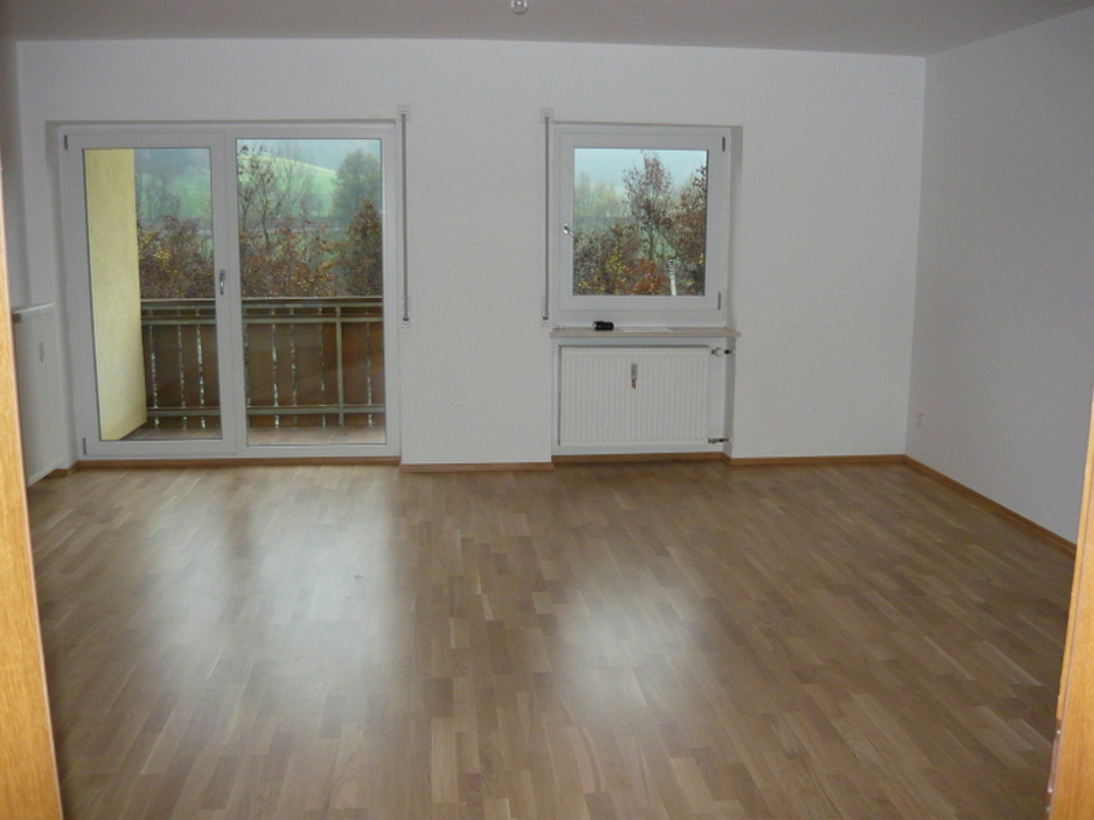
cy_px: 410
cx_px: 547
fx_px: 1043
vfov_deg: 42.9
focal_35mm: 33
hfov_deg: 55.4
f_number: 2.8
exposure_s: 1/30
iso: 320
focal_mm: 5.5
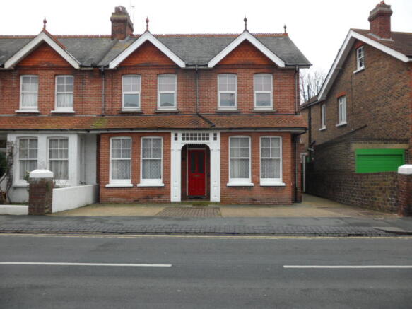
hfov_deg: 65.3
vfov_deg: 51.3
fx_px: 321
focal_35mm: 27
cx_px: 206
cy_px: 154
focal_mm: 4.9
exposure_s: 1/125
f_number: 3.5
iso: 80
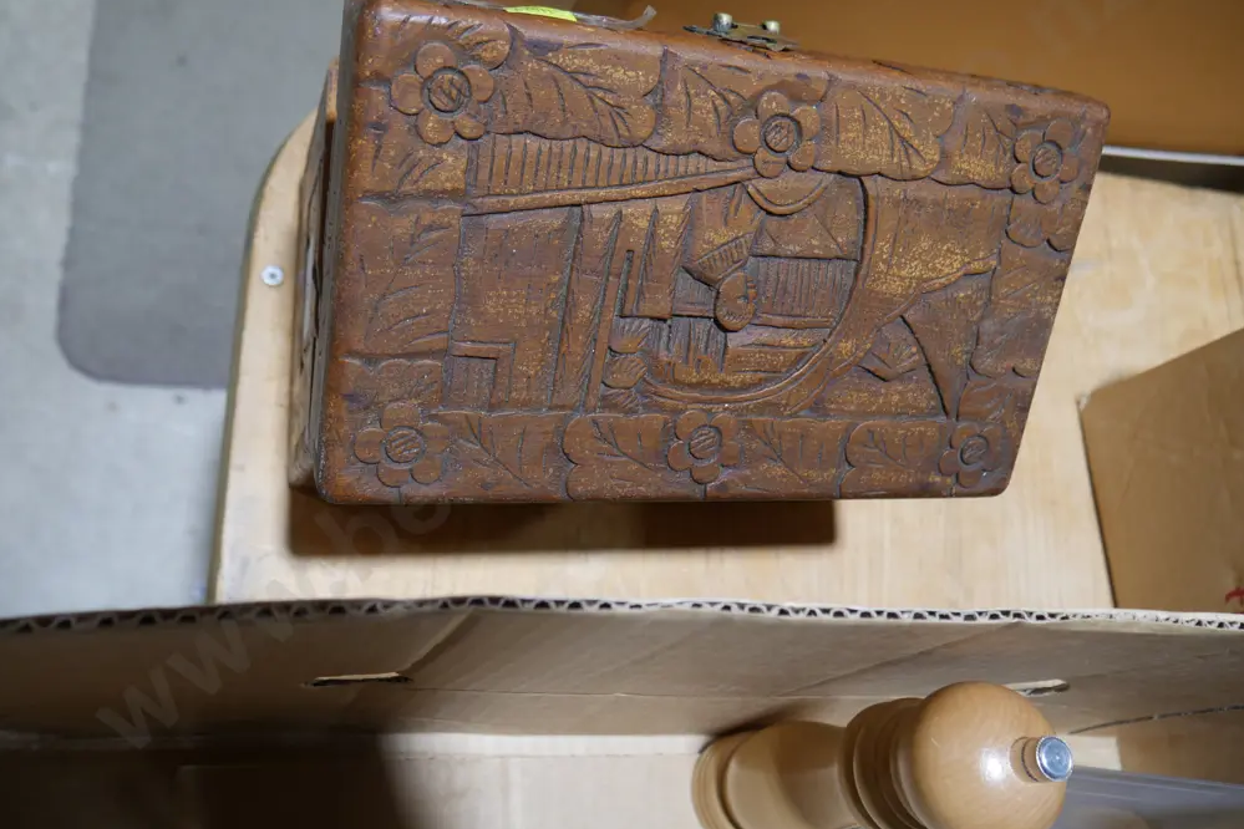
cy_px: 354
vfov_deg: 41.0
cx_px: 618
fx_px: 1106
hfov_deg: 58.7
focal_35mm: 32
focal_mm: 15
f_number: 3.6
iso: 250
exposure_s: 1/60
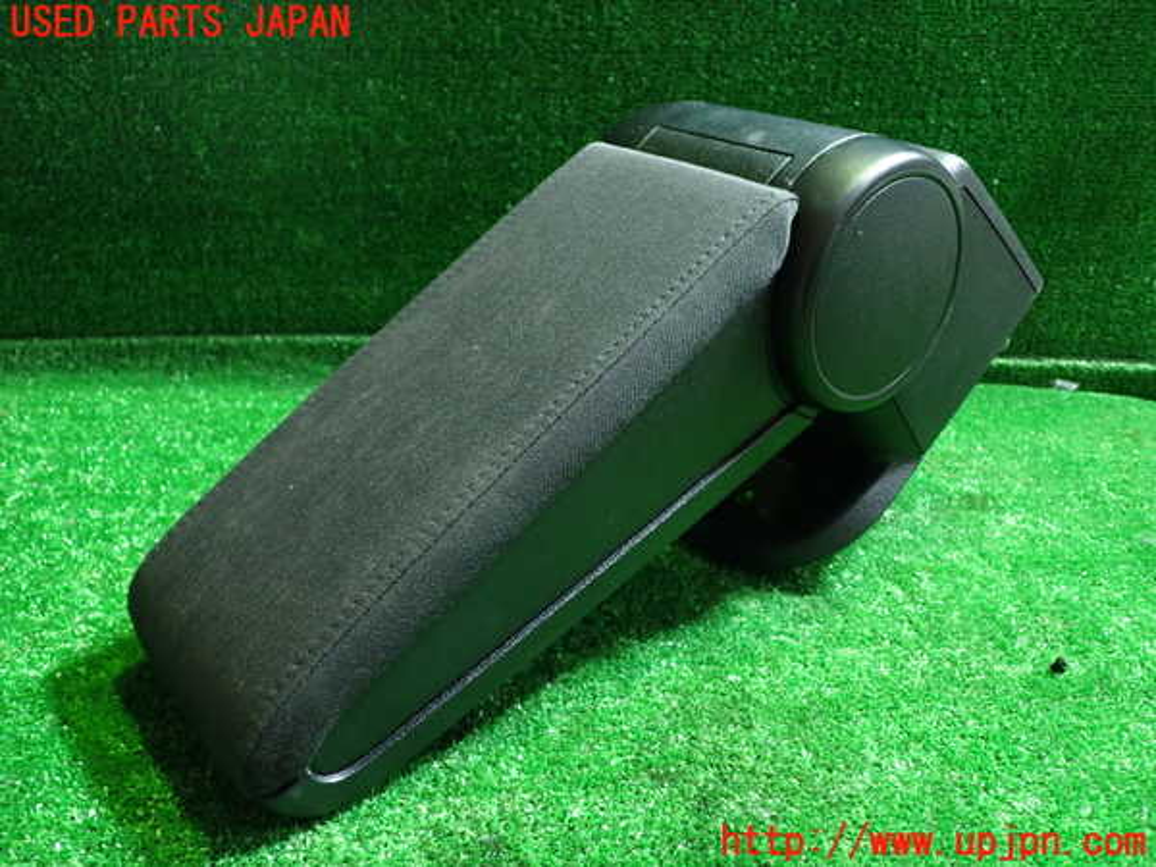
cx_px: 578
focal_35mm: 30
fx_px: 1002
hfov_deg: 60.0
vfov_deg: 46.8
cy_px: 434
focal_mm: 5.4
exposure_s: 1/30
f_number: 2.3
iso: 640
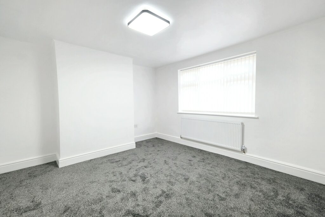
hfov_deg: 100.4
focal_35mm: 15
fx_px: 135
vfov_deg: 77.3
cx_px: 162
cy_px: 108
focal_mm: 10
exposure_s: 1/60
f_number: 4
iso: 640
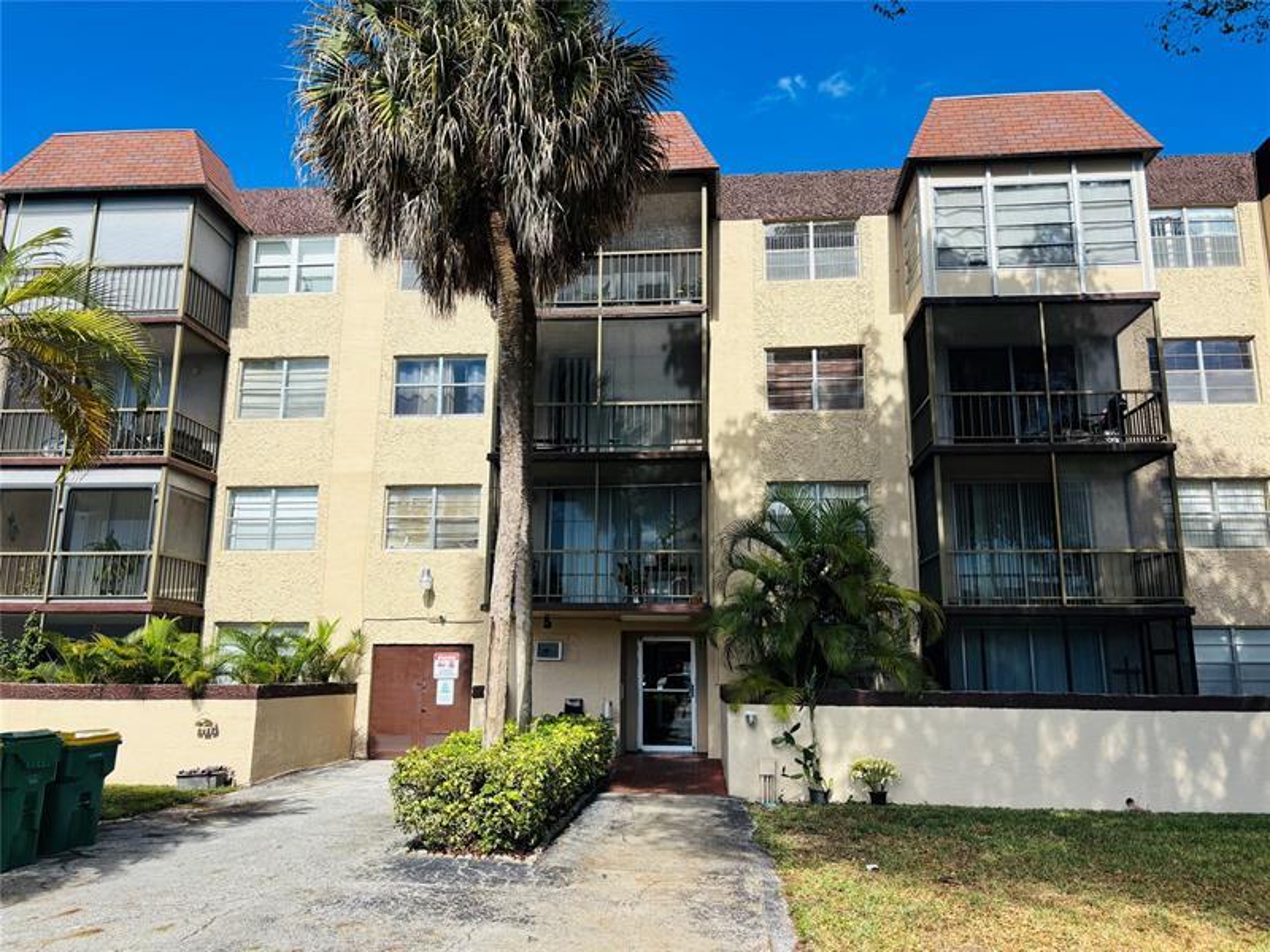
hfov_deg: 67.3
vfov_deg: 53.1
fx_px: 954
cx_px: 635
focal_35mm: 26
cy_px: 476
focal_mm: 5.96
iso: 50
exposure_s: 1/3106
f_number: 1.6
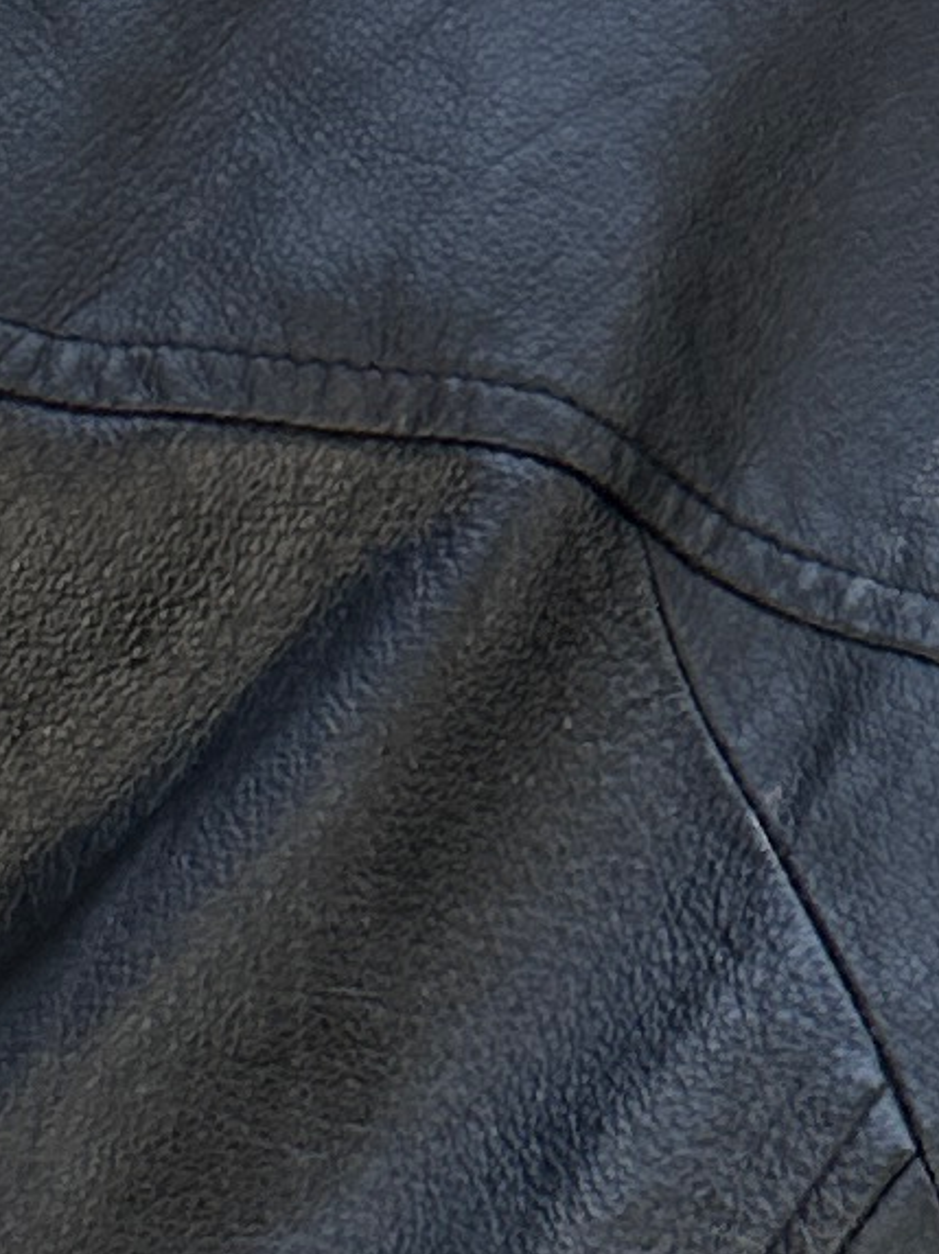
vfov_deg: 9.9
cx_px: 1149
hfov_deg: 8.7
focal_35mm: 169
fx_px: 6119
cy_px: 3267
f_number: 1.78
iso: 80
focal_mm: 6.86
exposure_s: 1/446
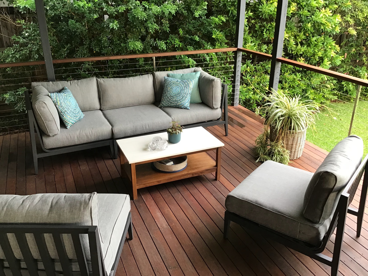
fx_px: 330
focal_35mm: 31
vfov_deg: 45.4
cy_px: 138
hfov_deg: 58.4
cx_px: 184
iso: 64
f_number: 2.4
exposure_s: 1/33
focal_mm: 3.3
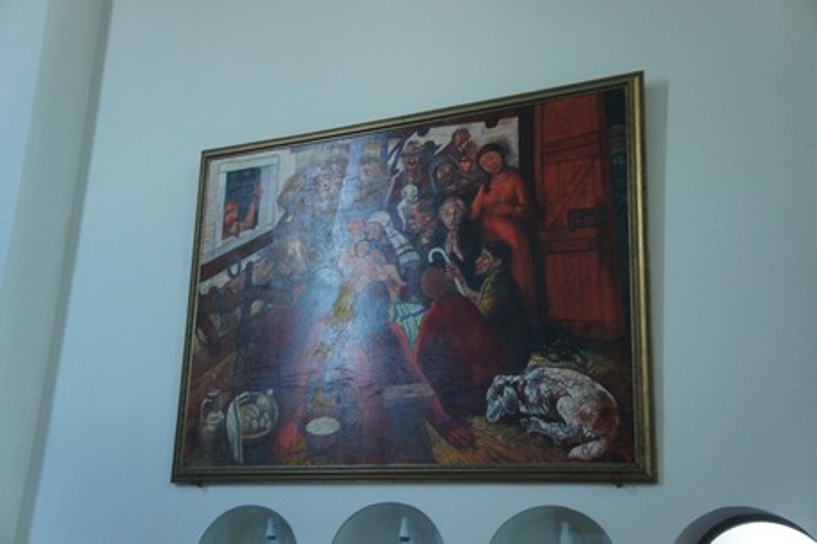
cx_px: 408
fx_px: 986
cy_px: 272
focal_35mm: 44
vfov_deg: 30.8
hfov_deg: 45.0
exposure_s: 1/80
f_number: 4
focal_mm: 29
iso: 1600
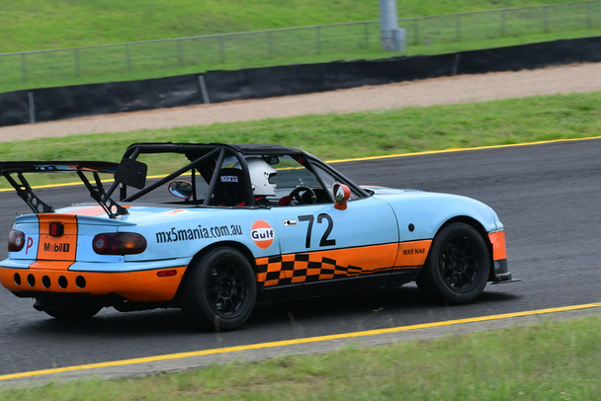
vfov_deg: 3.5
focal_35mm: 395
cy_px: 150
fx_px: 6597
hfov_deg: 5.2
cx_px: 301
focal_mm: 200
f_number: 11
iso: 640
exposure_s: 1/640
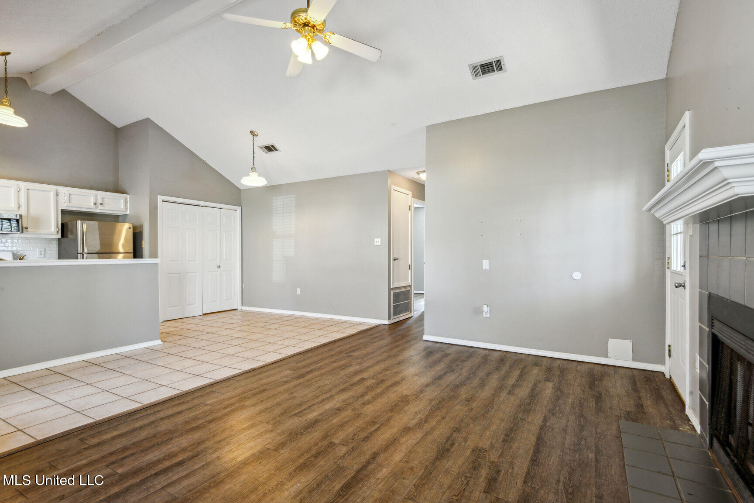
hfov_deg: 93.3
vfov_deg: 70.4
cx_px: 377
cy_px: 252
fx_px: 356
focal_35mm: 17
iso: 400
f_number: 11
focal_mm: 17
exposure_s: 1/15
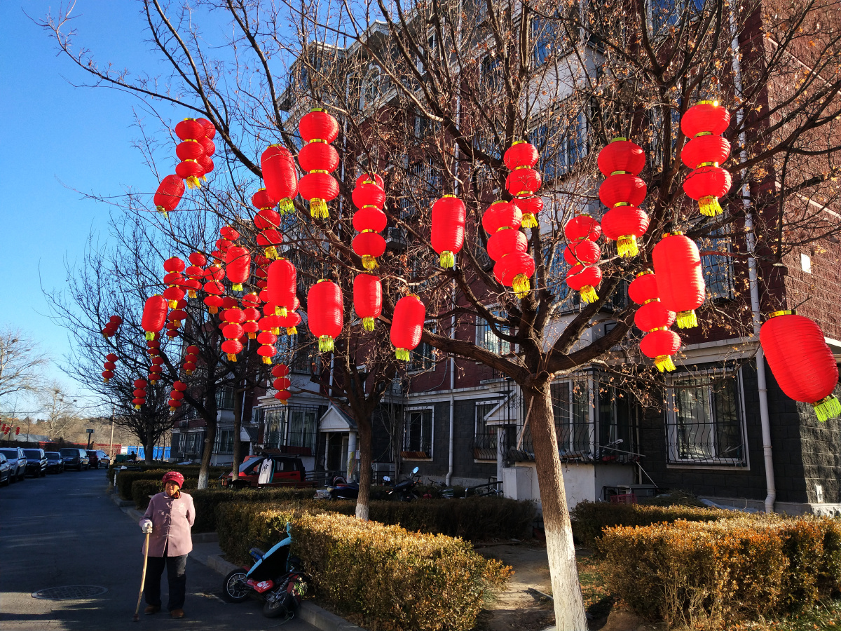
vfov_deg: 46.8
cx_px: 420
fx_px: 729
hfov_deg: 60.0
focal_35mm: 30
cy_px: 316
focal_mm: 3.95
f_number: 1.8
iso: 91
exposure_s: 1/888
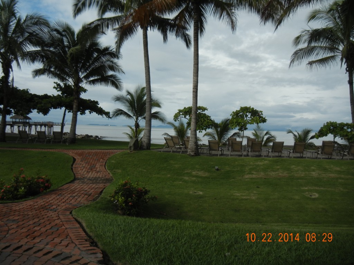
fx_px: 307
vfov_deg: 46.8
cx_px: 177
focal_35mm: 30
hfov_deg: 60.0
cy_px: 132
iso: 160
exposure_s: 1/598
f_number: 7
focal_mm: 5.4
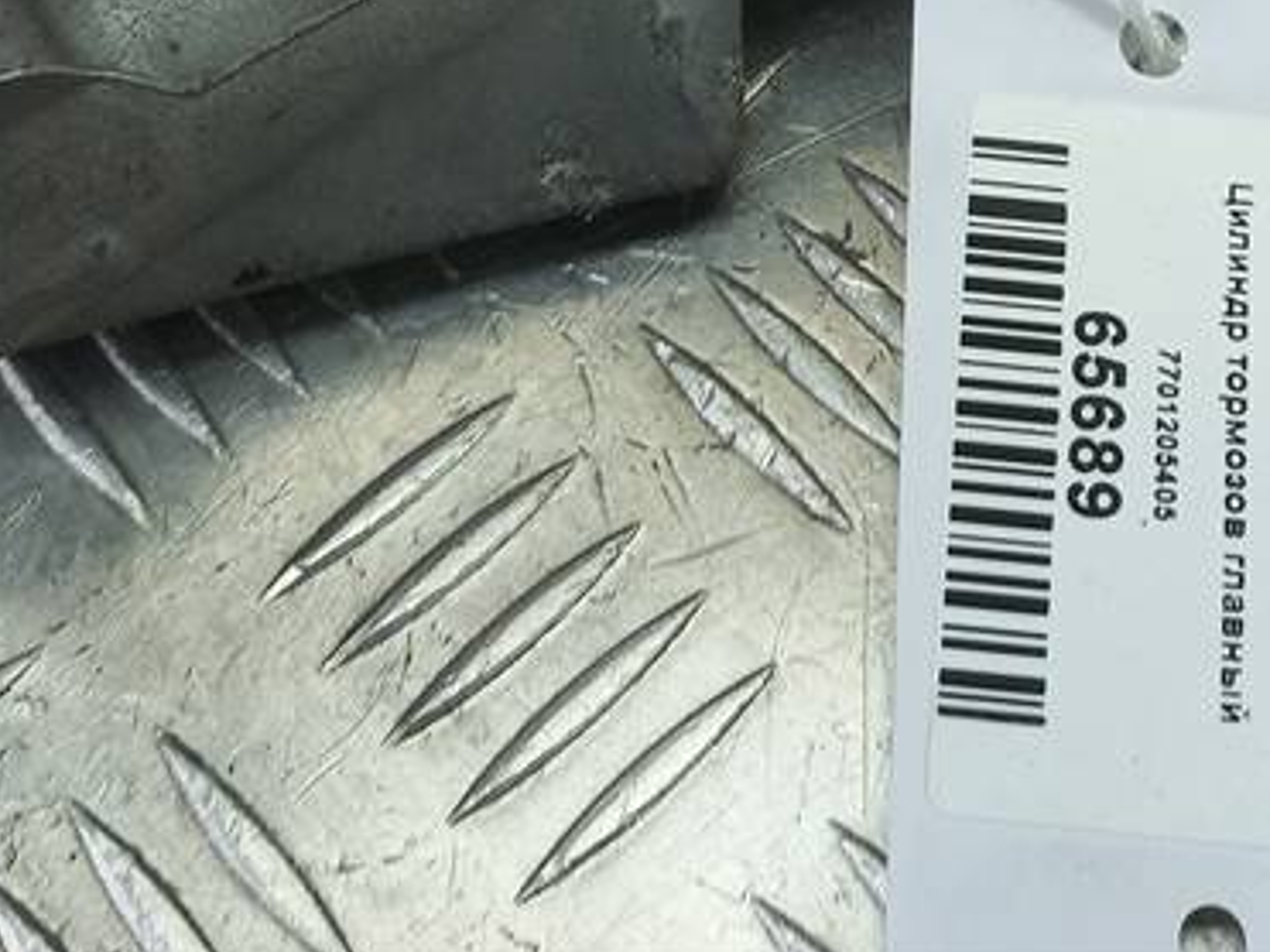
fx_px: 2531
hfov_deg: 28.1
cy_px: -346
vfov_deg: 19.4
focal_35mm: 69
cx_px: 787
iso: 50
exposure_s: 1/50
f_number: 1.8
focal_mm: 4.6
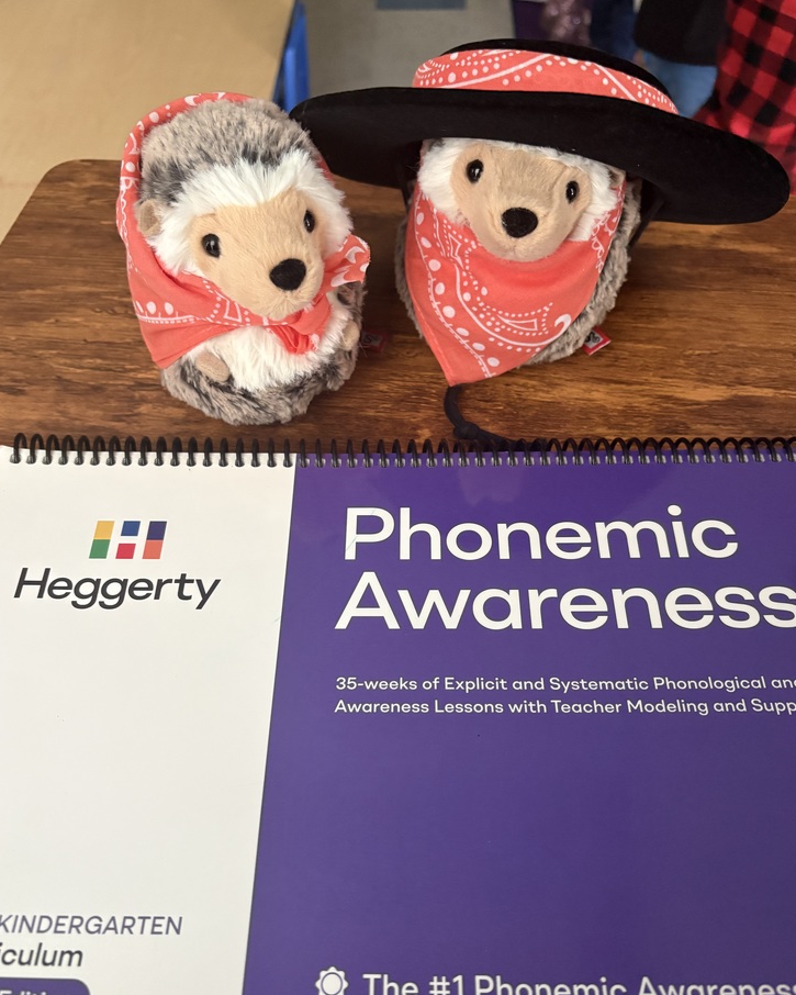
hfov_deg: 51.5
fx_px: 824
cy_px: 546
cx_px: 395
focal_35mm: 28
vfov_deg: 62.1
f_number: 1.6
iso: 500
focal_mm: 5.96
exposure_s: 1/60
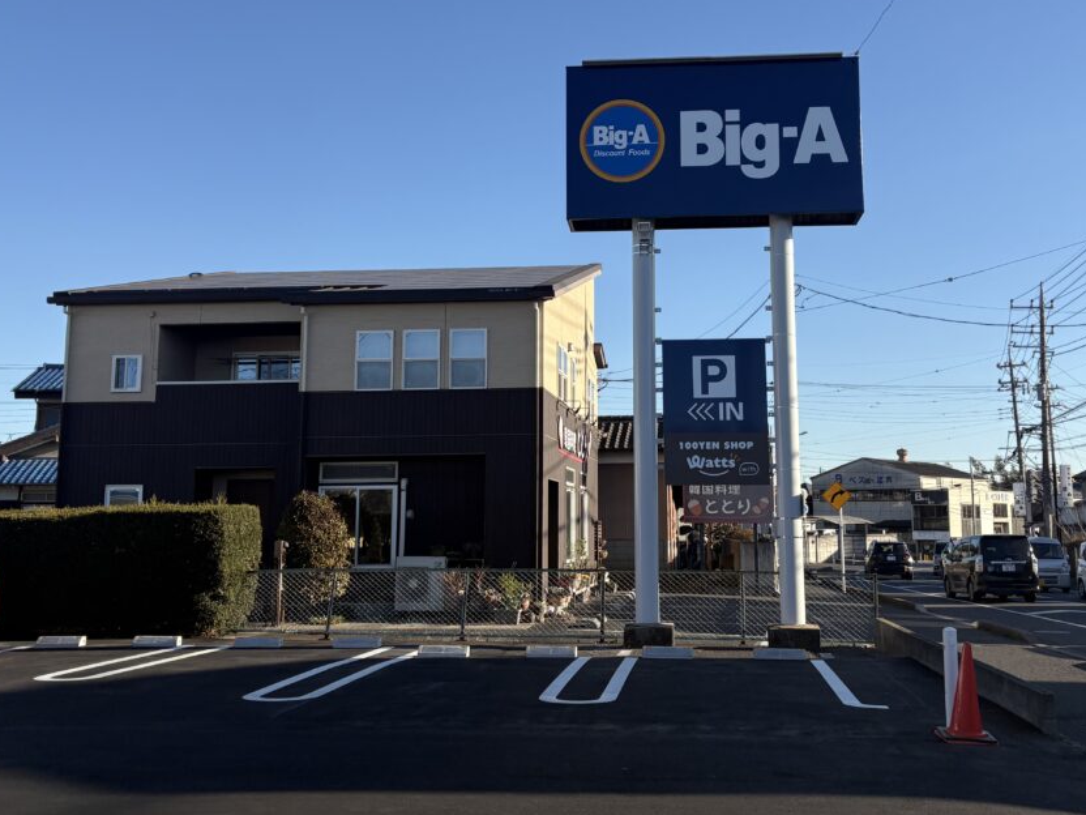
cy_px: 316
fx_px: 1255
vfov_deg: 35.8
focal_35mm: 40
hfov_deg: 46.7
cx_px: 590
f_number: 1.6
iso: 50
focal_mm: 5.96
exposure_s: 1/2985
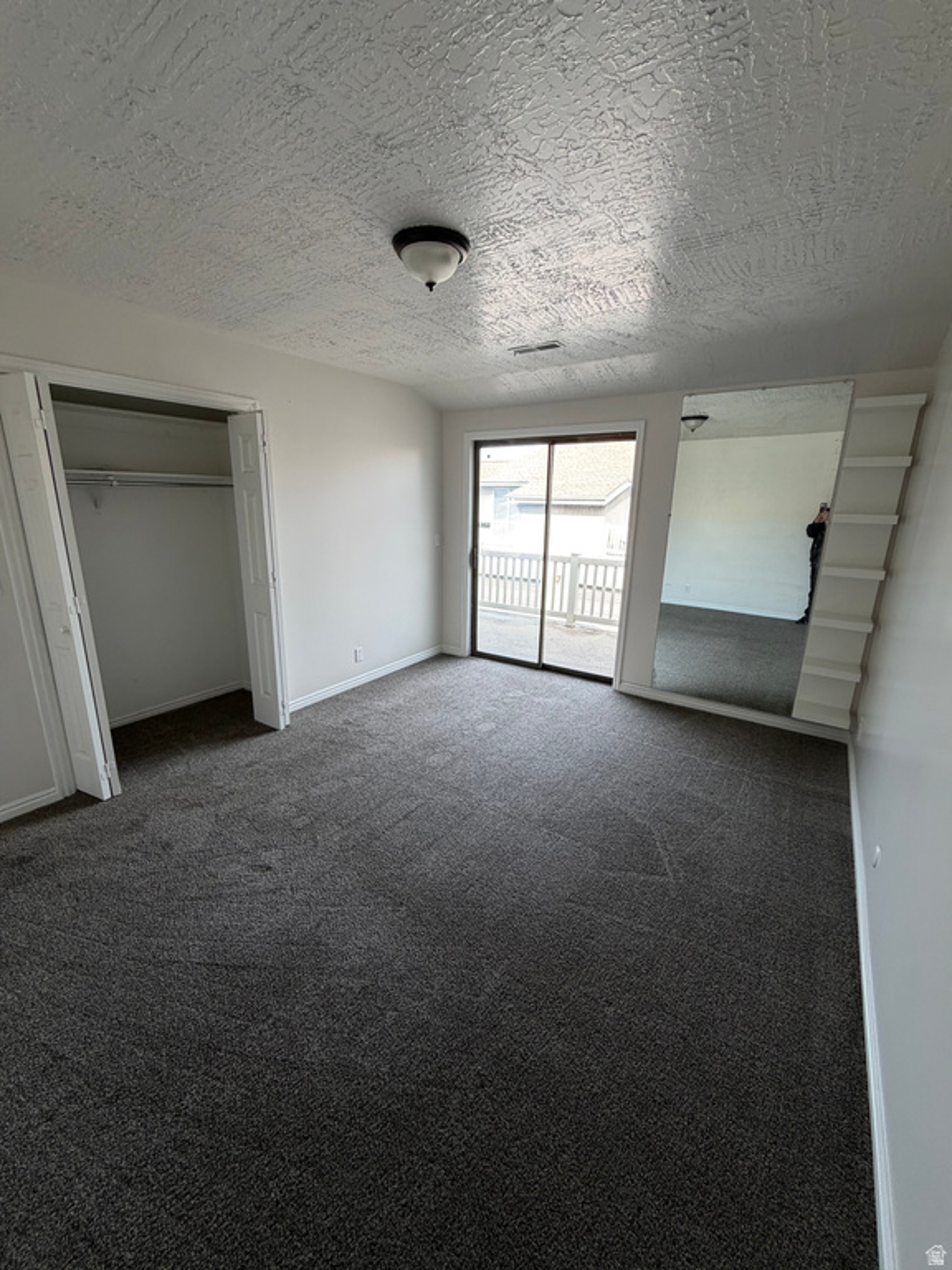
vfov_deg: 102.1
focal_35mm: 14
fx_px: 513
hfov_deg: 85.7
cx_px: 476
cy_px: 635
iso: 80
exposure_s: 1/121
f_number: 2.2
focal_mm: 2.22
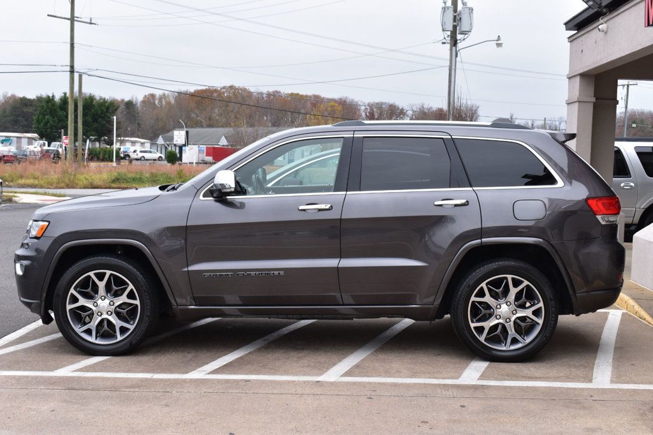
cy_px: 218
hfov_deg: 41.1
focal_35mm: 48
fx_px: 870
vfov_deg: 28.1
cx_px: 326
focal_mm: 32
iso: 400
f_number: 9
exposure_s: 1/160
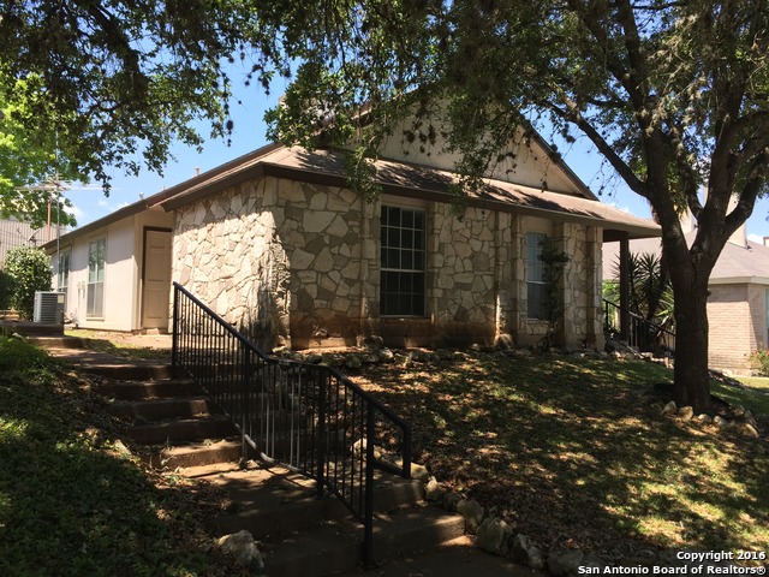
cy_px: 288
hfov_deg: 61.7
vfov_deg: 48.2
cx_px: 384
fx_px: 644
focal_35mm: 29
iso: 32
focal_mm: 4.15
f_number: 2.2
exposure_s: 1/618
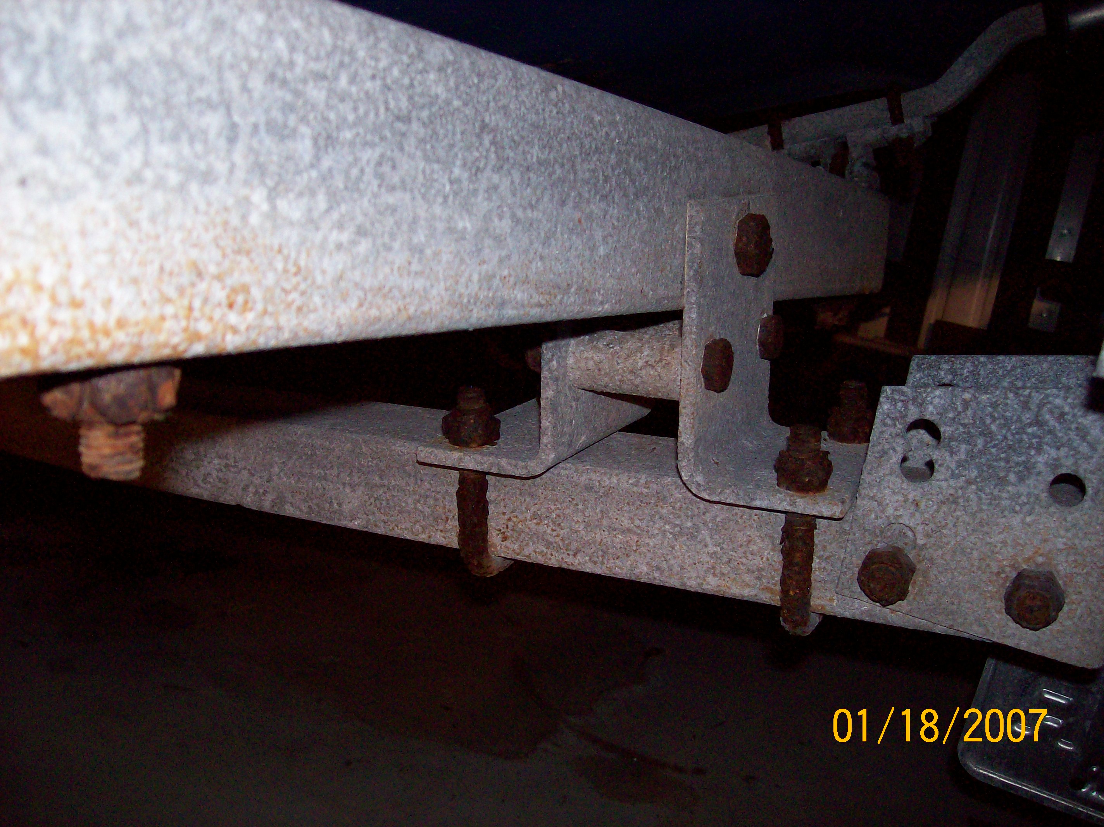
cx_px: 552
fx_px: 1148
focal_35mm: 36
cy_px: 414
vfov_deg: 39.6
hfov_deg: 51.4
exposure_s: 1/64
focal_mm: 6
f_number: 2.7
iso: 140
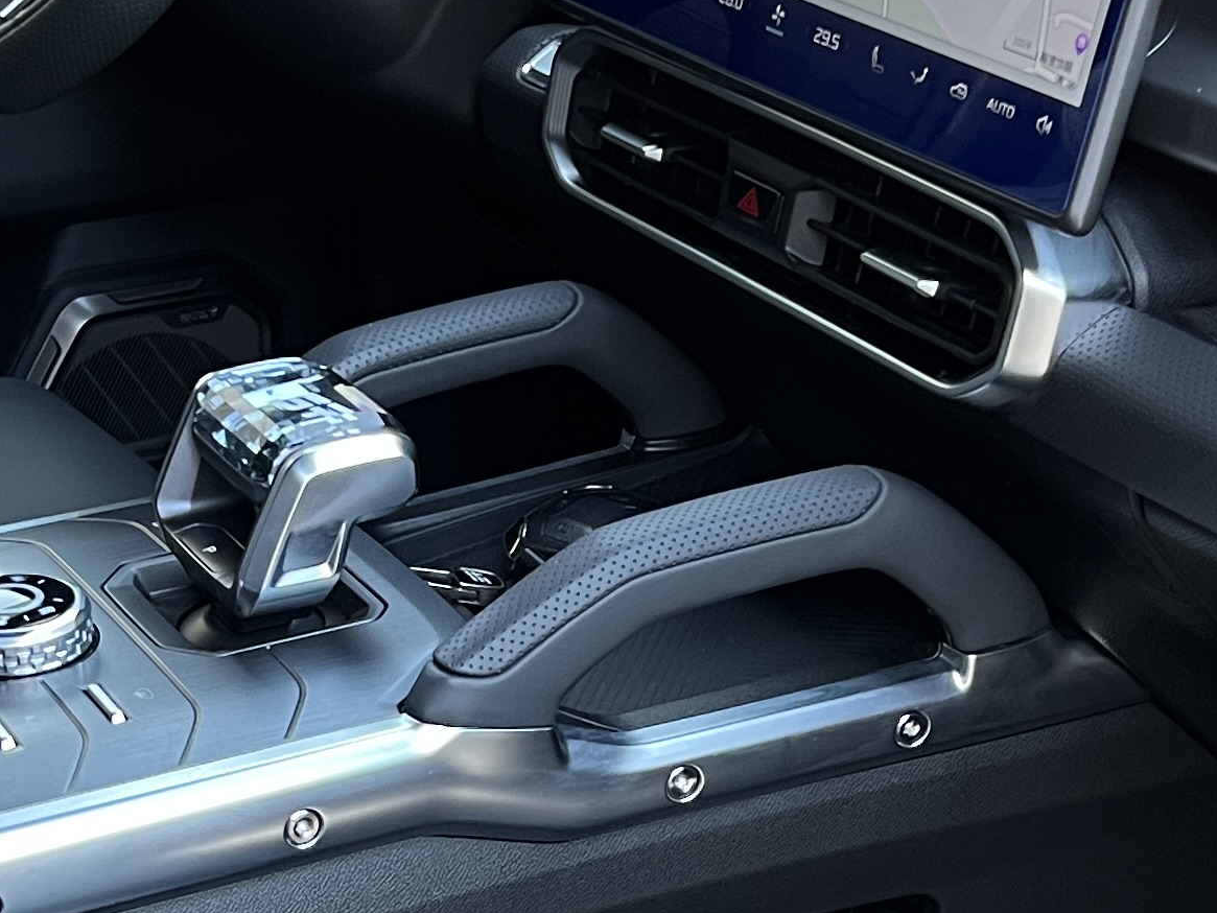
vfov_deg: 16.3
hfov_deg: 21.7
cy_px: 732
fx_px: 3164
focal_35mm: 90
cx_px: 450
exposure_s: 1/86
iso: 125
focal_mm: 5.7
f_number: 1.5
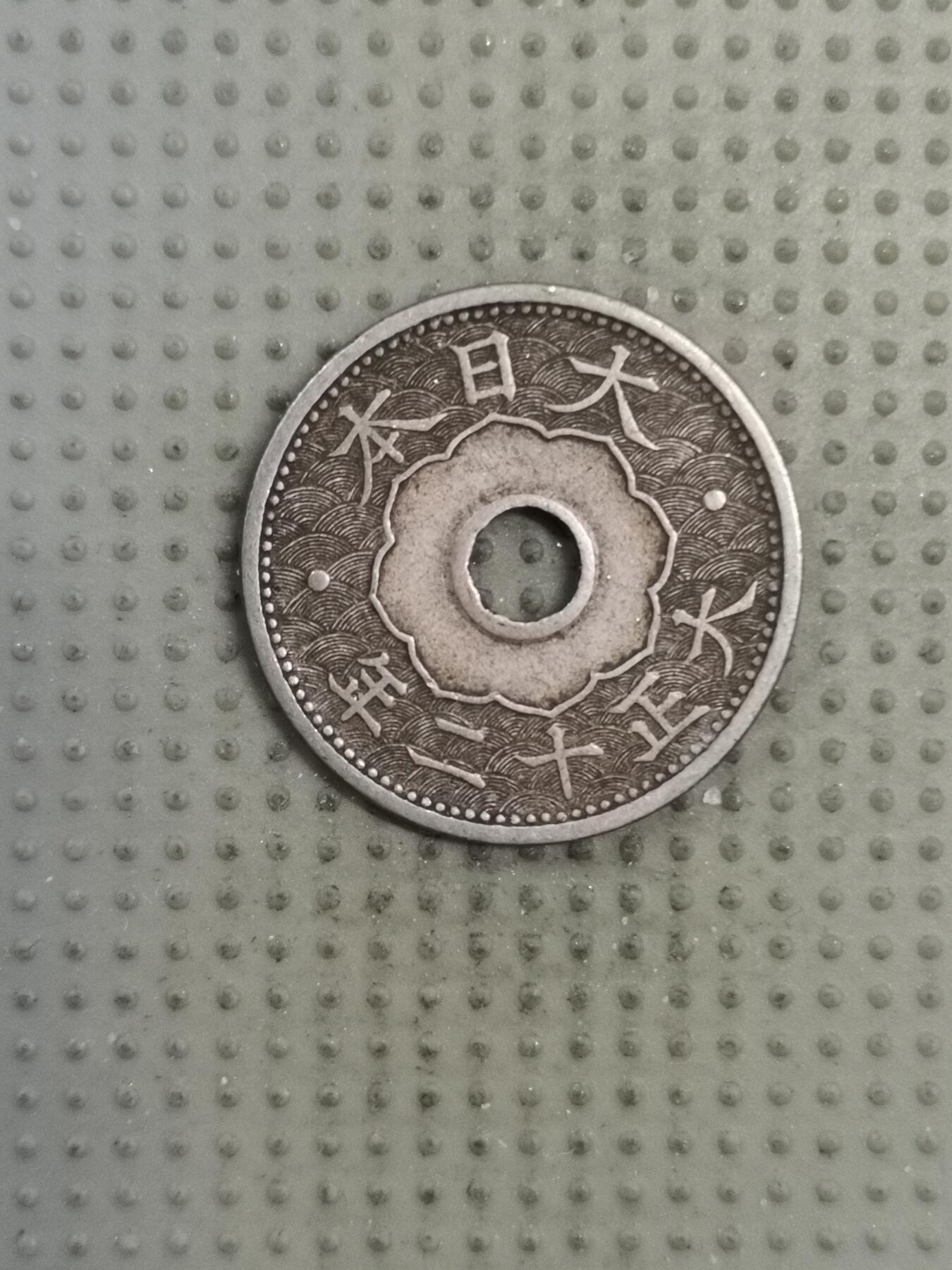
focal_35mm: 52
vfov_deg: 36.8
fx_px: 1907
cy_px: 635
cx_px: 476
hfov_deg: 28.0
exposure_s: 1/25.7
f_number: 1.8
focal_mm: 4.75
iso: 400
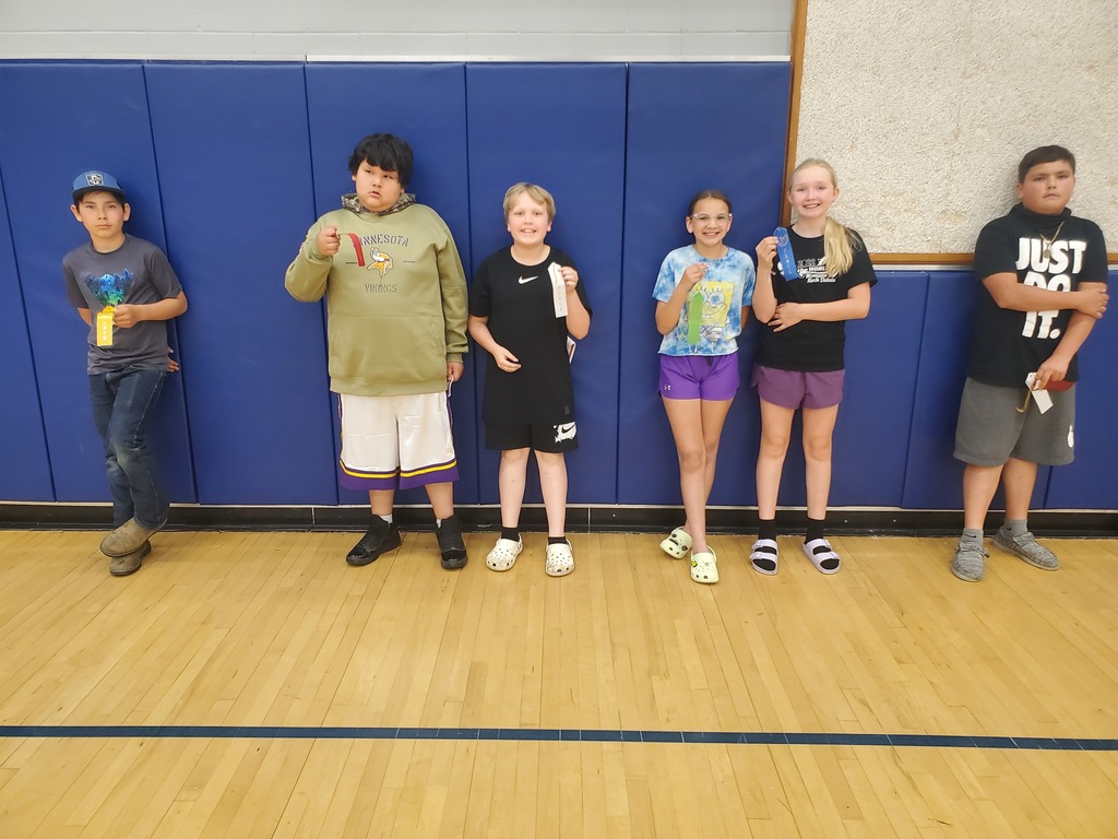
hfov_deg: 67.3
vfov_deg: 53.1
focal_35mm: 26
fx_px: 840
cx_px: 559
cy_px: 420
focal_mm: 4.3
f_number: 2.4
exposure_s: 1/39
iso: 400
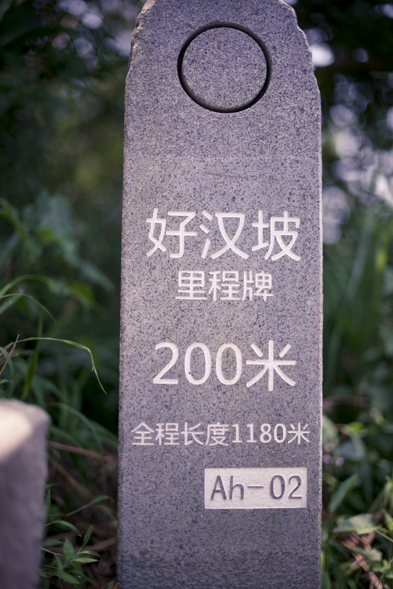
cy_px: 294
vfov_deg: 39.6
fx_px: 818
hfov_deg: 27.0
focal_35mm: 50
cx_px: 196
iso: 50
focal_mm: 50
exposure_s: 1/1250
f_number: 1.4
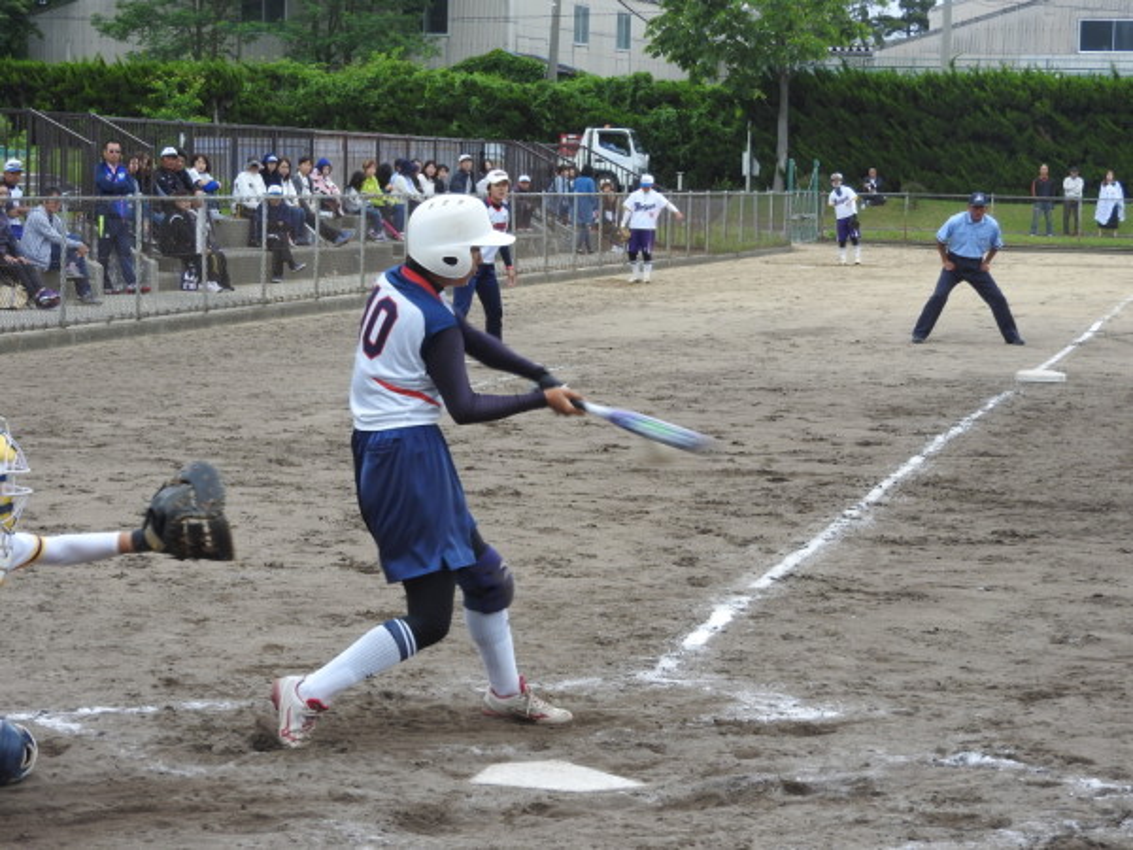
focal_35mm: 105
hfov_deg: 18.7
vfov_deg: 14.1
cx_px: 566
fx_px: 3437
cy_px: 425
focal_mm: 18.8
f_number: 4.8
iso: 100
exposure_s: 1/200
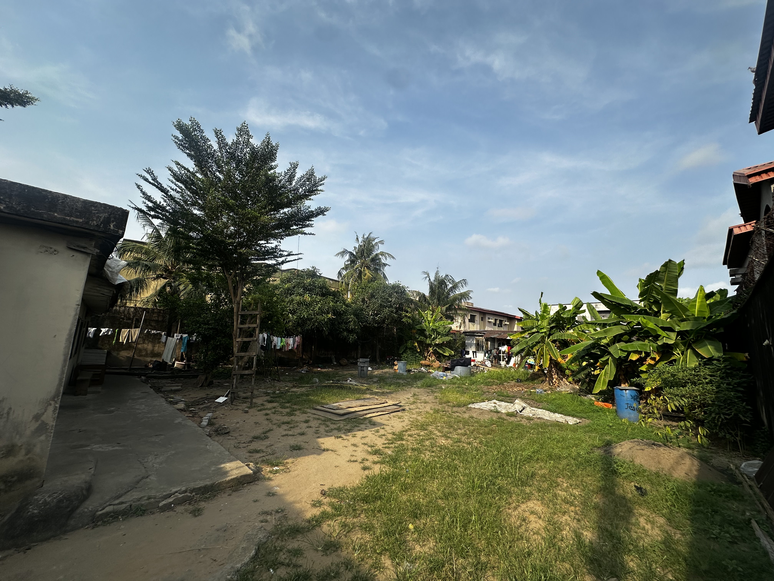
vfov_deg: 85.7
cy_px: 290
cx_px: 387
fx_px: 313
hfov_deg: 102.1
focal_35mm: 14
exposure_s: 1/1553
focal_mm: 2.22
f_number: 2.2
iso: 40
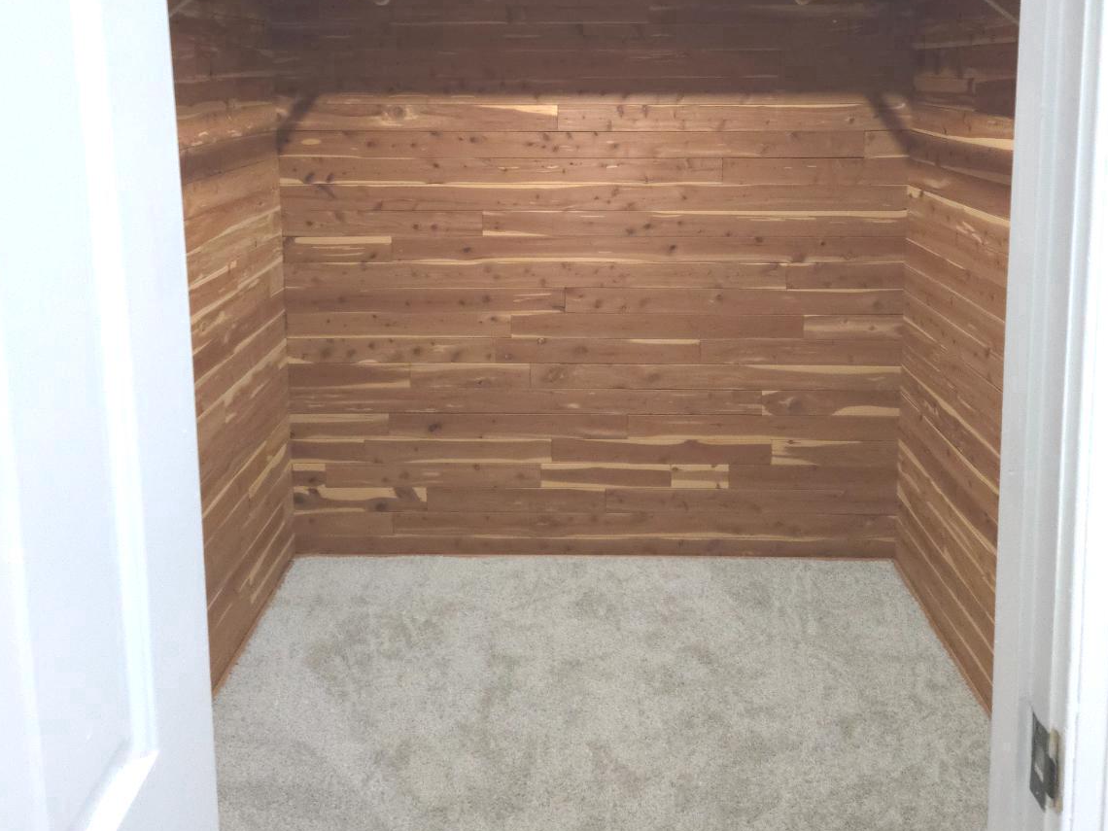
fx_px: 992
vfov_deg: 43.9
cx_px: 552
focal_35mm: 31
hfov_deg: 58.4
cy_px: 206
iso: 1250
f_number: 1.8
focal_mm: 5.4
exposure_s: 1/24
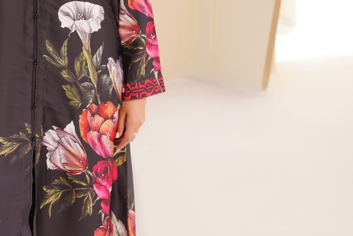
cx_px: -25
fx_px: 1060
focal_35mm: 108
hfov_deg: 18.3
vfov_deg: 12.5
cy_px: -14
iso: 100
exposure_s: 1/125
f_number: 4.5
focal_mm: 41.8
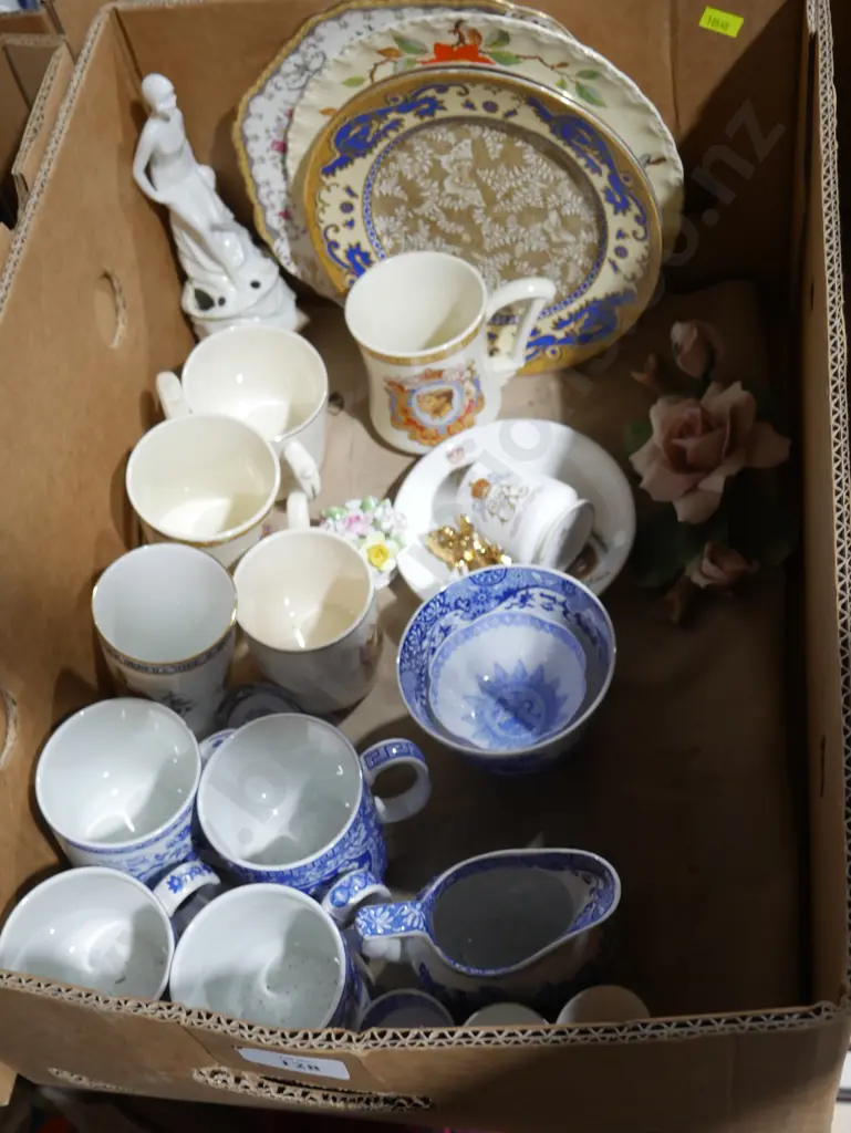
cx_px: 426
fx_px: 1441
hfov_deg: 32.9
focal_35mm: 44
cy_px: 566
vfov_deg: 42.9
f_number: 4.7
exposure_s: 1/60
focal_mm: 22
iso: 800
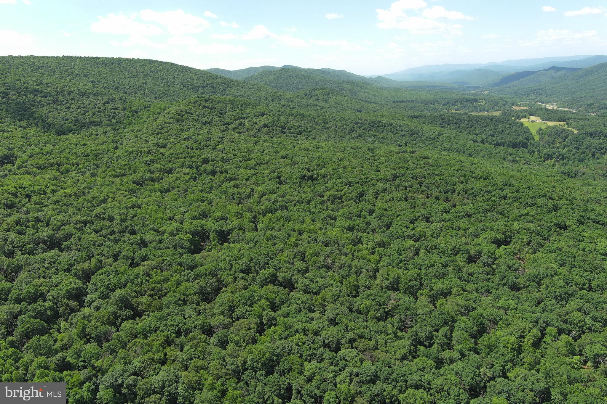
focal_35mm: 29
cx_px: 304
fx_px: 489
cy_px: 202
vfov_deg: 45.0
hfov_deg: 63.7
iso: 100
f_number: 2.8
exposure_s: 1/720
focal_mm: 10.57
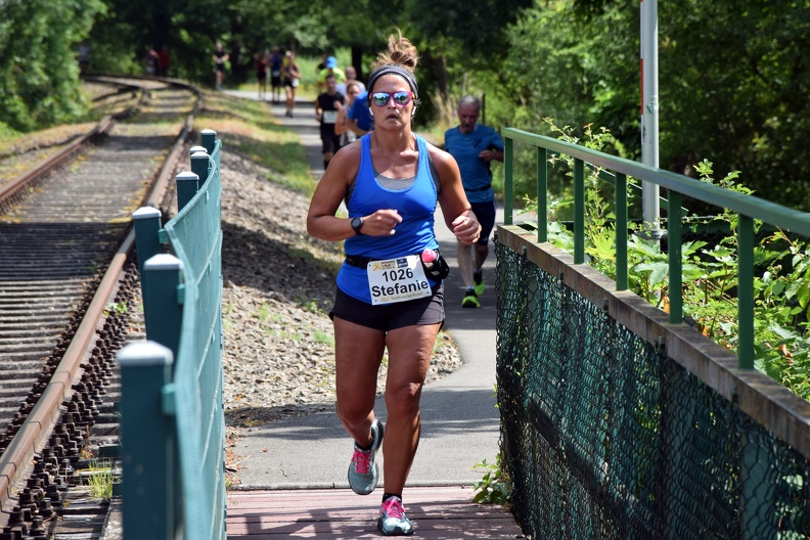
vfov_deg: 6.5
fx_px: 4725
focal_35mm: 210
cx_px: 405
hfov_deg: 9.8
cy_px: 270
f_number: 9
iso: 400
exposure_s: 1/250
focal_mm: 140
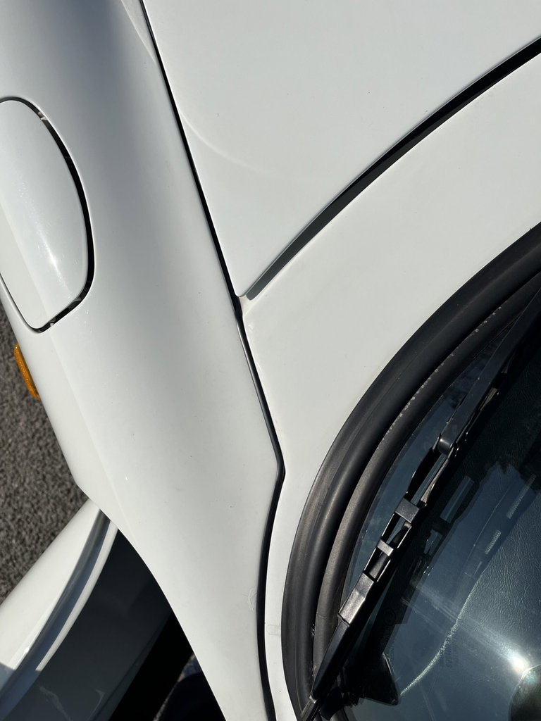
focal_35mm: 26
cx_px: 270
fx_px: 542
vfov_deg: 67.3
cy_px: 360
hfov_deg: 53.1
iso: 50
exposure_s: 1/13333
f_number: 1.6
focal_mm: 5.1
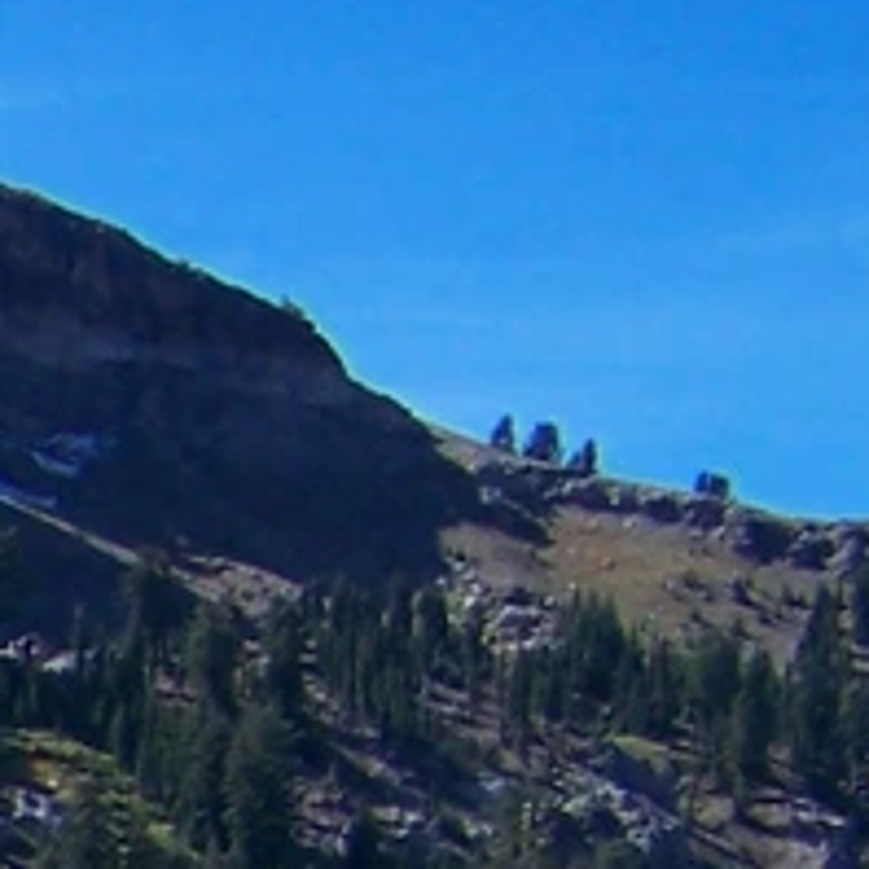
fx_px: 6561
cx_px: -1593
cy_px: 1848
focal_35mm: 231
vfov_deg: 7.2
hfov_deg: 6.9
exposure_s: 1/800
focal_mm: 5.85
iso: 64
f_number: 2.8
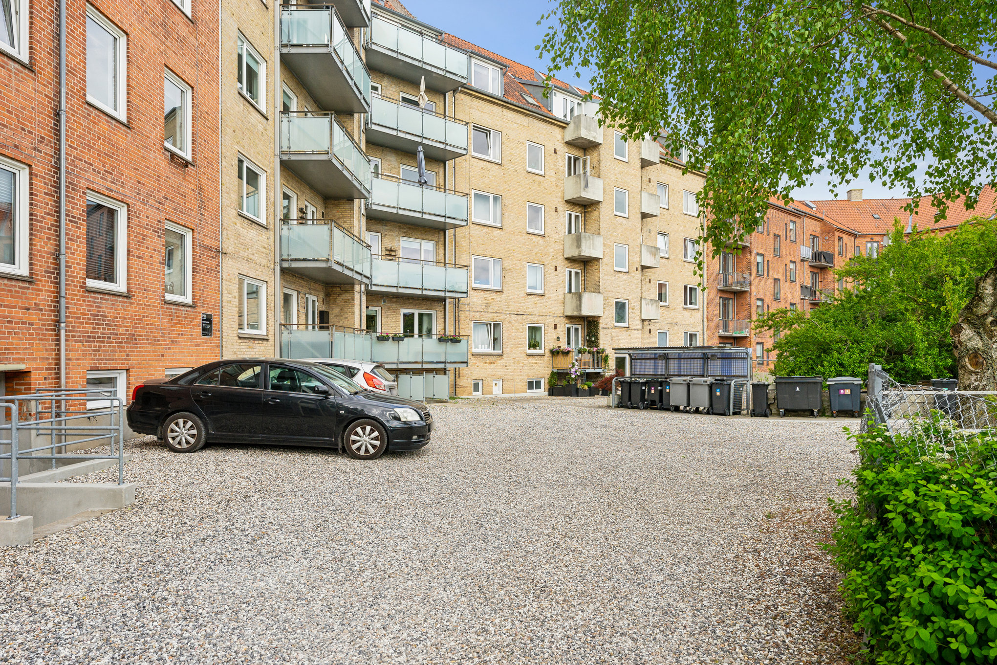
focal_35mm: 23
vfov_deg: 55.3
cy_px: 332
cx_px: 498
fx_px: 634
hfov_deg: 76.3
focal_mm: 22.9
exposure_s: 1/640
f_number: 5.6
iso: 500
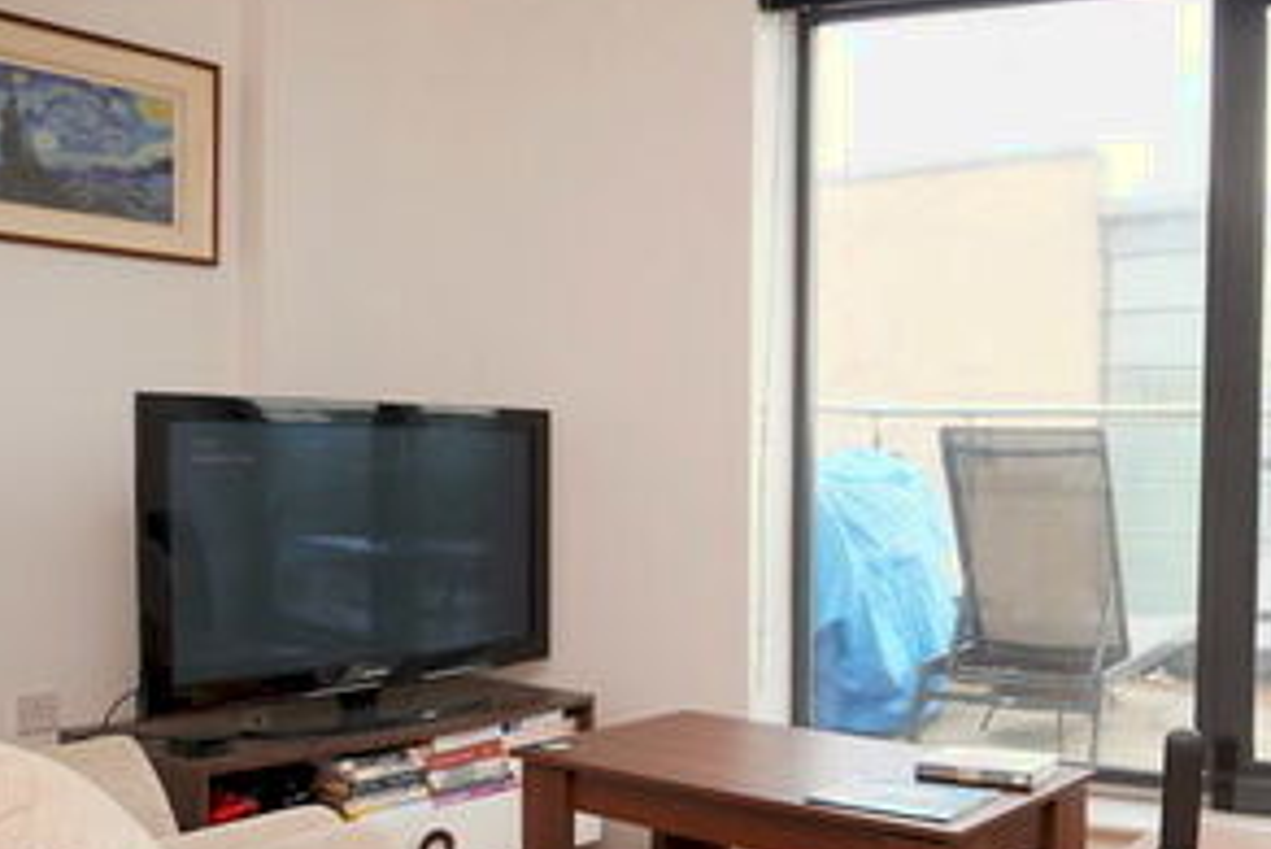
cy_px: 568
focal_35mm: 36
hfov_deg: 50.9
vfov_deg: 36.5
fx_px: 1272
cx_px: 949
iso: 100
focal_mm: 10
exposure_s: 1/60
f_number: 4
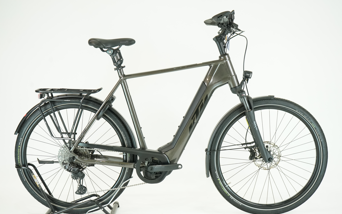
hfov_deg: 38.9
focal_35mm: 52
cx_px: 171
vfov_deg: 24.9
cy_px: 114
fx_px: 485
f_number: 5.6
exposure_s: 1/200
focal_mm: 51
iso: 2500
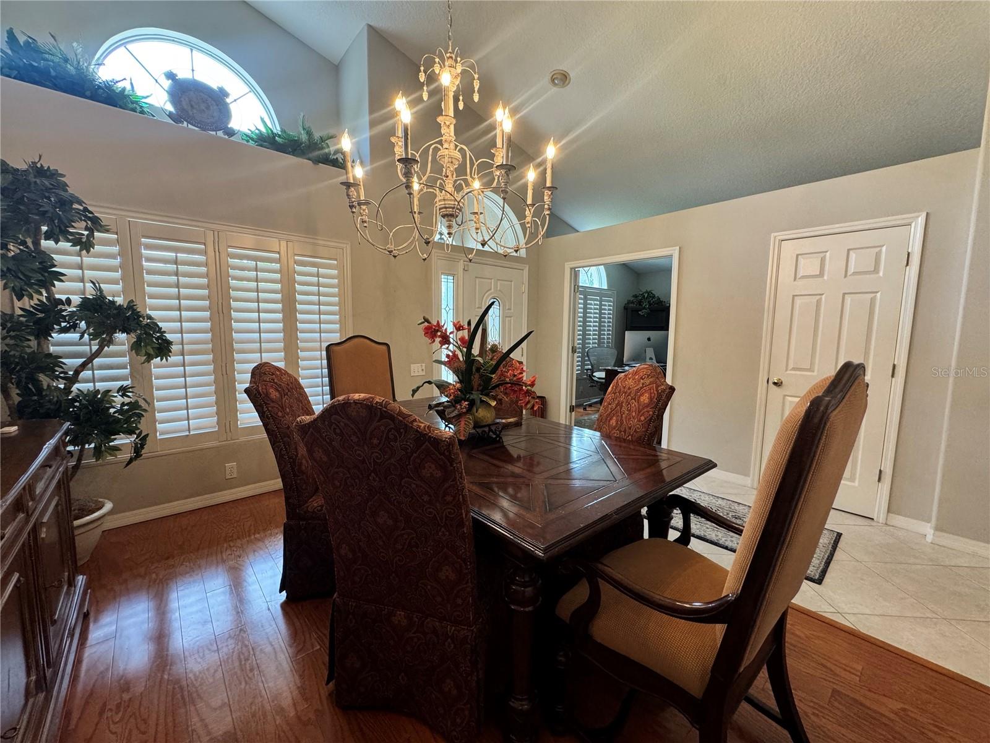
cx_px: 495
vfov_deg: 85.7
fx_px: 400
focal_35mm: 14
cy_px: 372
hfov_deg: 102.1
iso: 250
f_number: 2.2
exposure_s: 1/120
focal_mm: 2.22
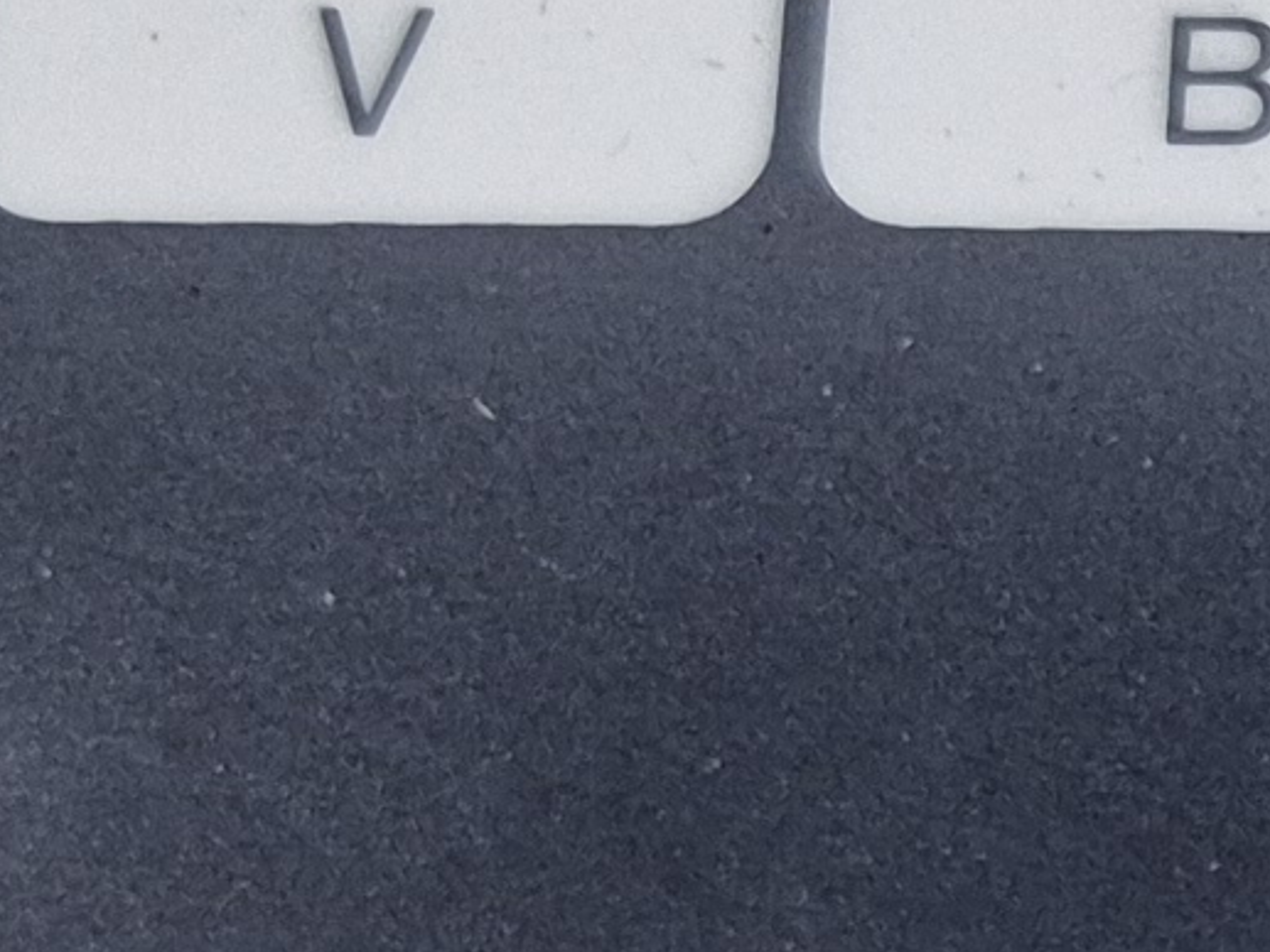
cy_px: 1396
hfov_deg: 9.8
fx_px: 6532
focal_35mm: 178
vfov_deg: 8.2
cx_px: 2999
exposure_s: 1/120
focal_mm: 5.4
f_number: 1.8
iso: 250
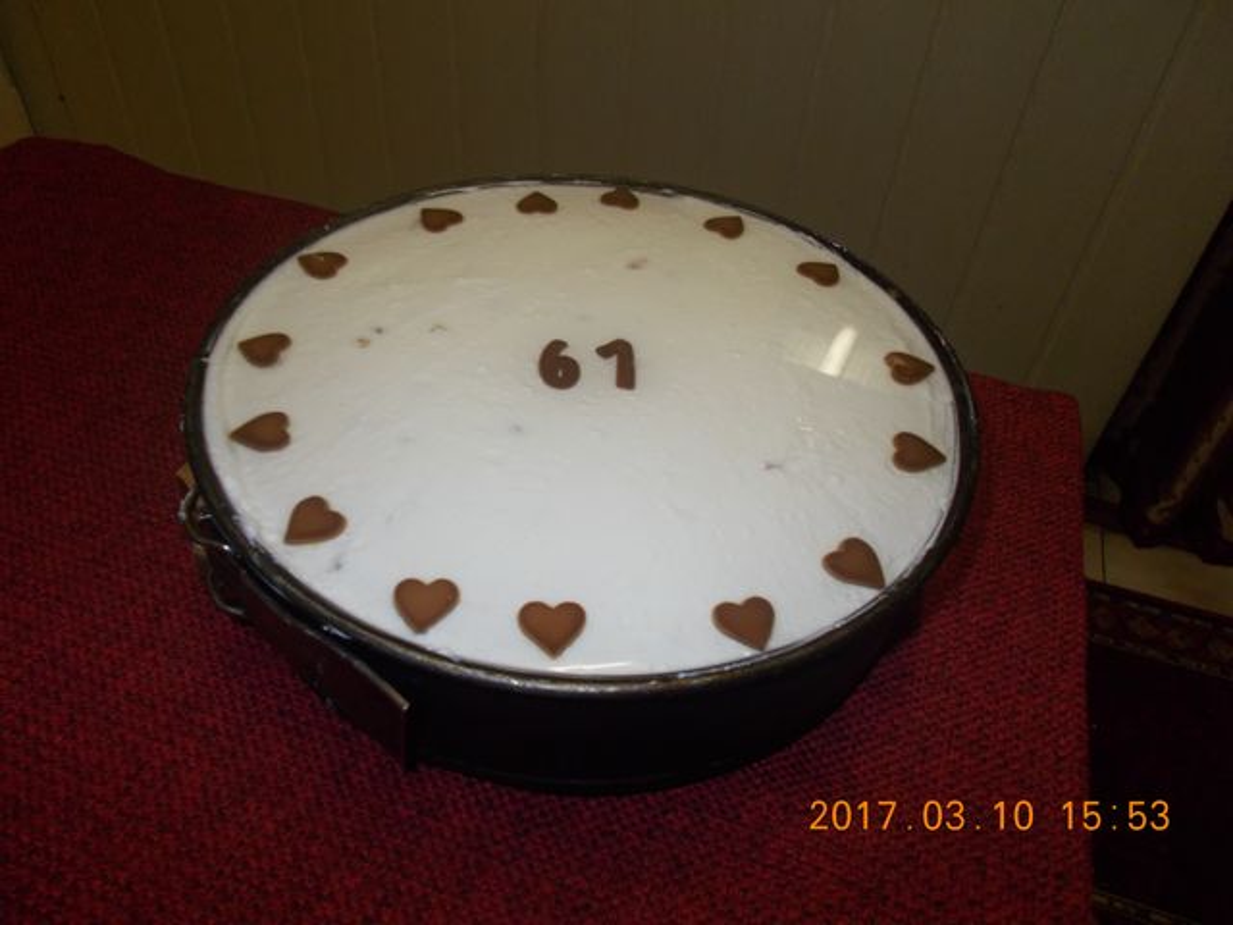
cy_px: 462
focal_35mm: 26
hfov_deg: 67.3
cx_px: 616
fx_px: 926
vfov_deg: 53.1
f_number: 3.2
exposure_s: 1/25
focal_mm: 4.6
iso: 200
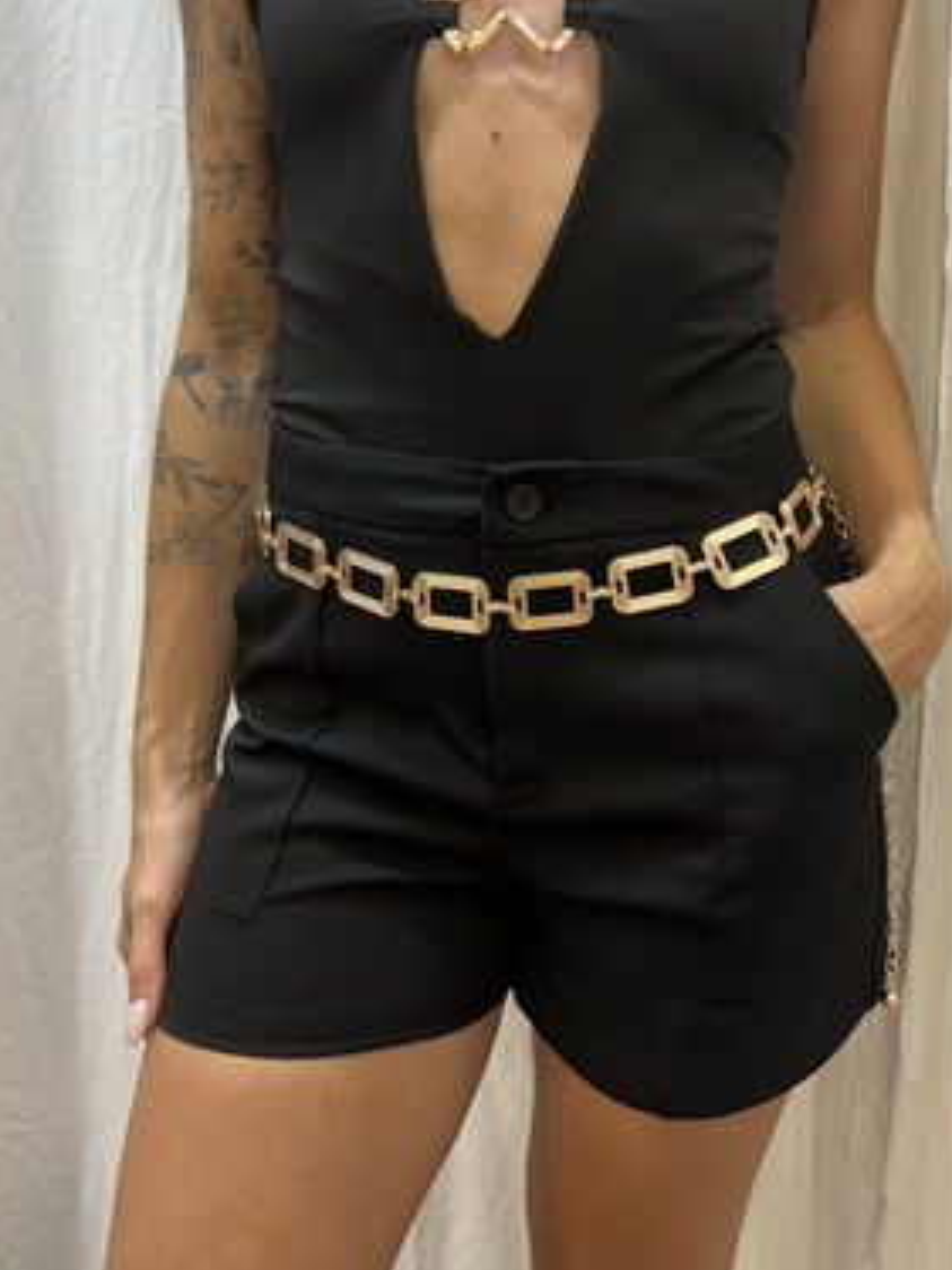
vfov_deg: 49.4
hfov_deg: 38.6
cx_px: 535
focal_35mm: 37
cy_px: 439
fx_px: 1358
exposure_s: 1/50
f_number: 1.5
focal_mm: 5.7
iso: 80
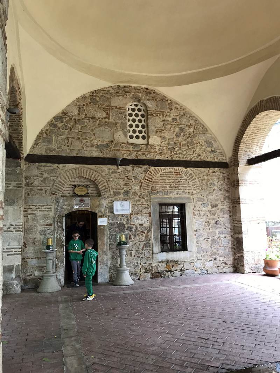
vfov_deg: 63.4
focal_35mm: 28
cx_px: 140
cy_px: 186
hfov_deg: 49.7
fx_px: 302
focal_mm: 3.99
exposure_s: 1/50
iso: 25
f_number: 1.8
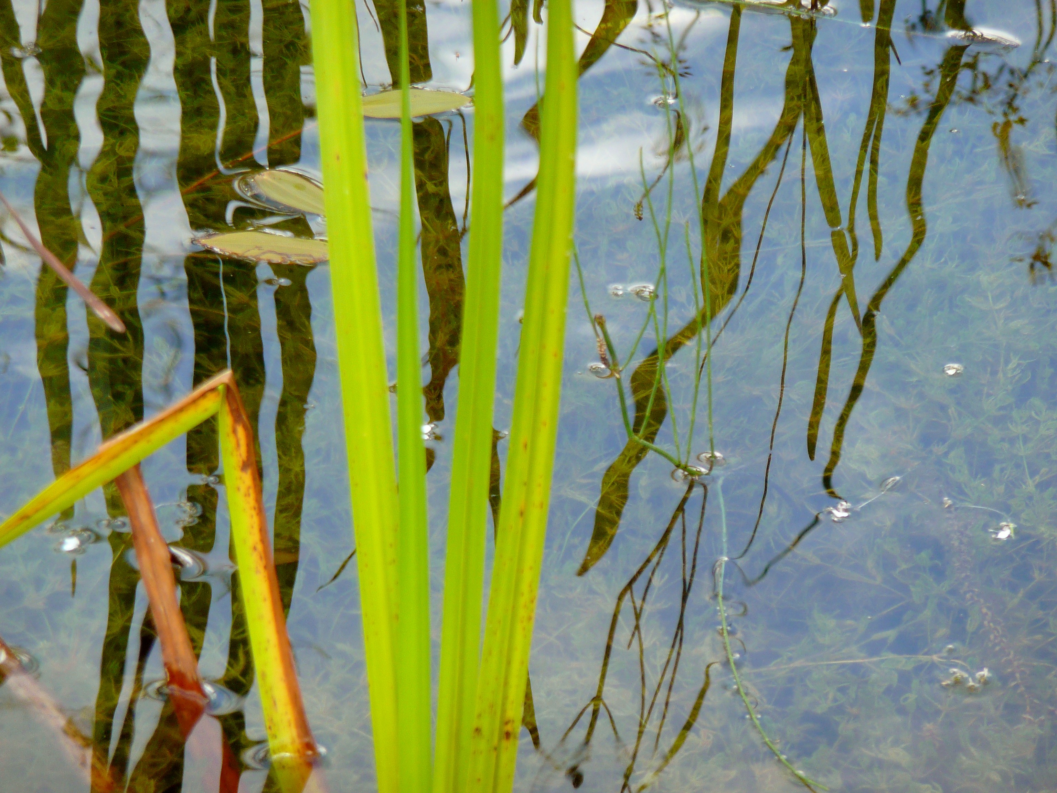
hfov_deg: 7.1
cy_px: 396
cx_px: 528
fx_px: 8550
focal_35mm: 280
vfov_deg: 5.3
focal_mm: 46
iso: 100
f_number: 4.9
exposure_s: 1/60
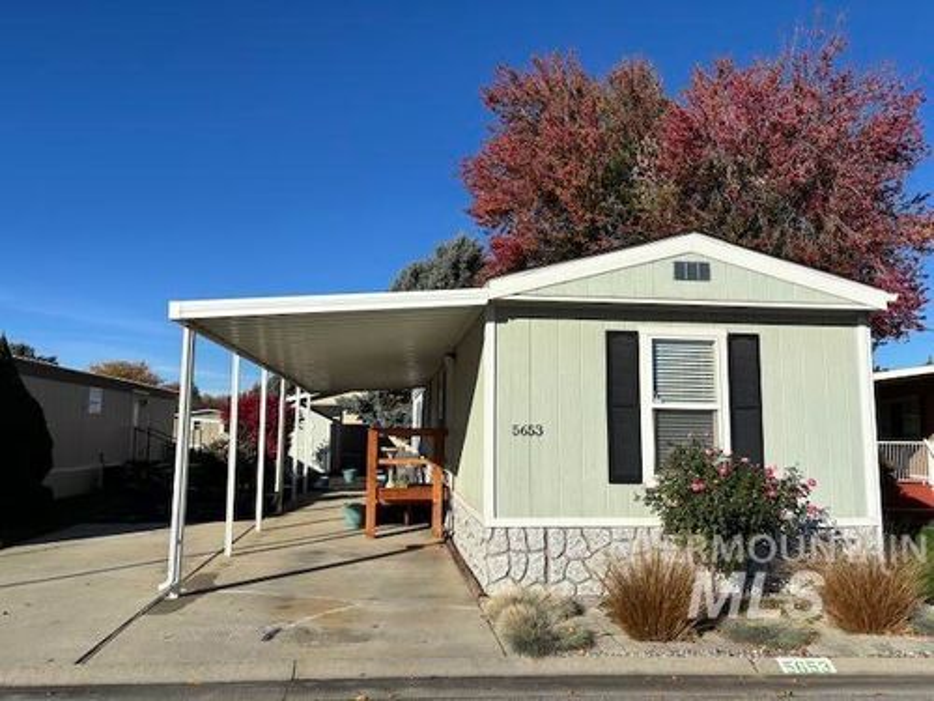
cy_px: 350
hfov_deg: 67.3
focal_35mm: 26
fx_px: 702
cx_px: 467
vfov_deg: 53.1
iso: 50
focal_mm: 5.96
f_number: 1.6
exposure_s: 1/5952
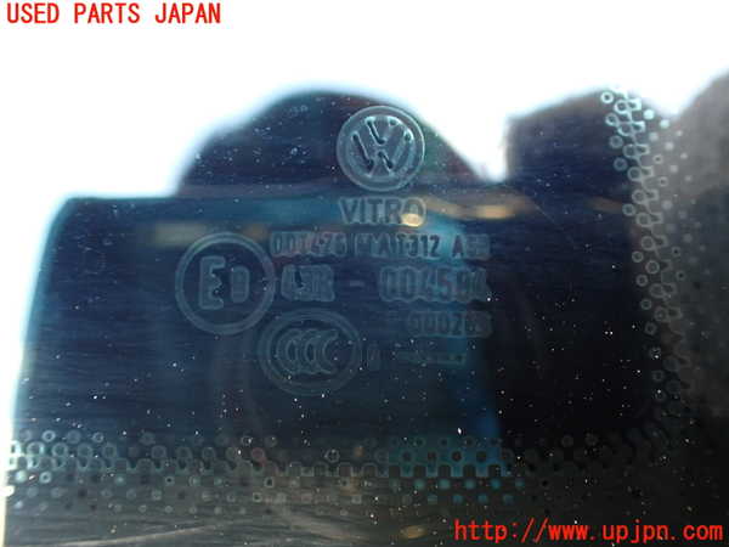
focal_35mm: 32
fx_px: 674
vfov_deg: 44.2
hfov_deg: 56.8
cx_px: 364
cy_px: 274
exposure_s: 1/30
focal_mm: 5.79
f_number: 2.4
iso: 320
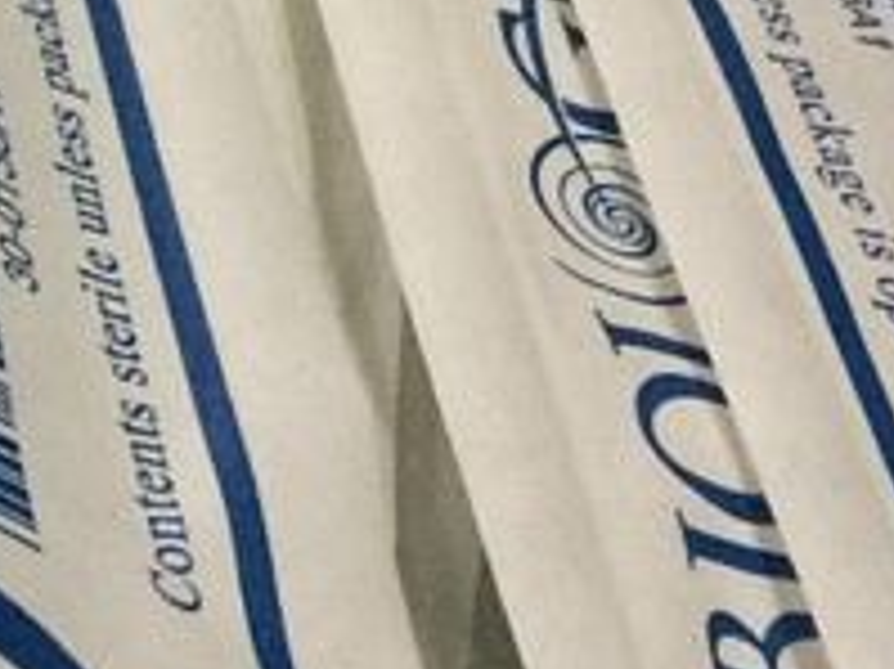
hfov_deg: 11.6
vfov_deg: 9.9
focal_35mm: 149
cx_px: -1038
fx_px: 3846
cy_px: 211
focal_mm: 4.15
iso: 80
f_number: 2.2
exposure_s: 1/33
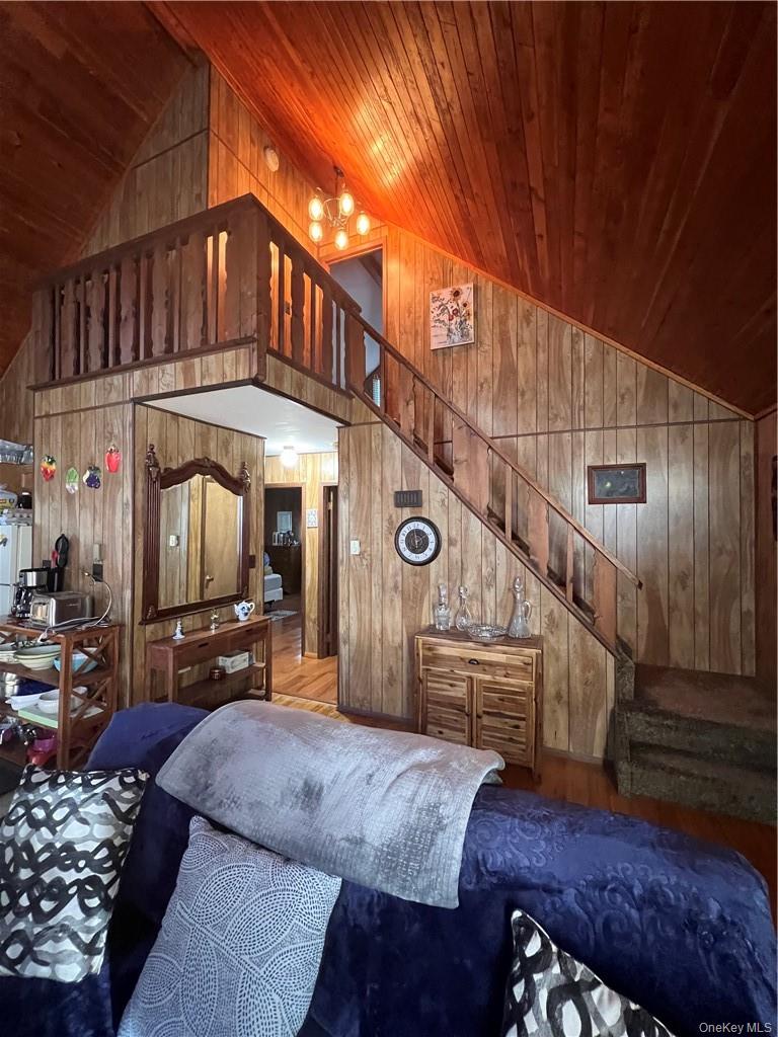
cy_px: 518
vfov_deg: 106.2
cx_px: 389
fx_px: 390
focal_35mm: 13
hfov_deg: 89.9
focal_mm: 1.57
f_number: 1.8
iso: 800
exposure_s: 1/40
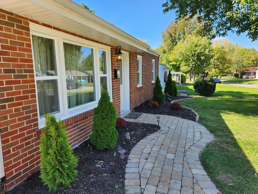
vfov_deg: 56.8
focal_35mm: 24
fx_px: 179
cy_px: 100
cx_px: 125
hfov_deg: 71.6
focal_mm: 5.4
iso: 20
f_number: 1.8
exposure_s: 1/460
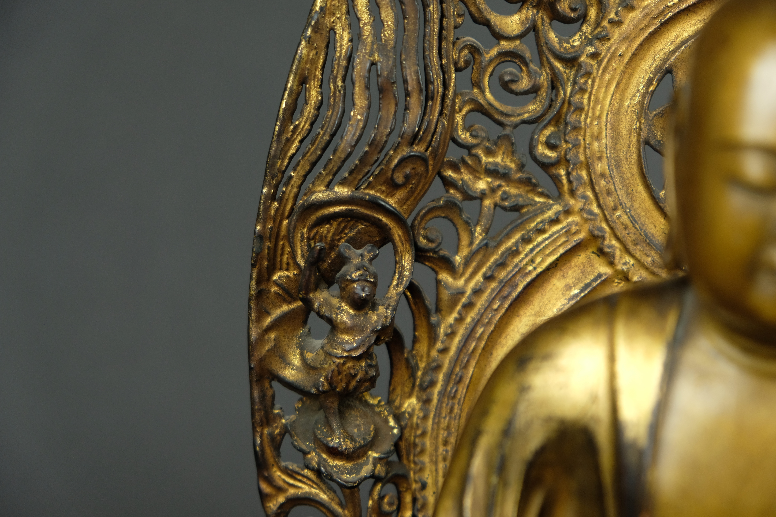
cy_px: 258
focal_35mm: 73
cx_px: 388
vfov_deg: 18.7
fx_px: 1573
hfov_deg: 27.7
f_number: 4
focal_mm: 48.4
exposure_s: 1/60
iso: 500
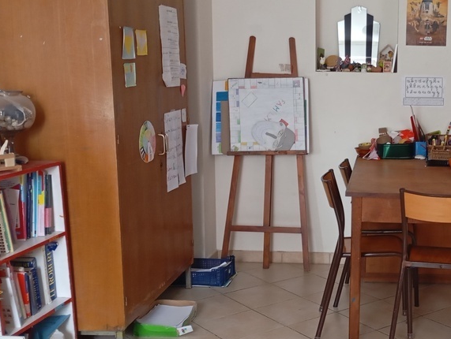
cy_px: 183
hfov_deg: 36.4
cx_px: 382
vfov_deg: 29.2
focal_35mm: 50
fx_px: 652
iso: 1241
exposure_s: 1/20
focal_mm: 4.27
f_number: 1.8
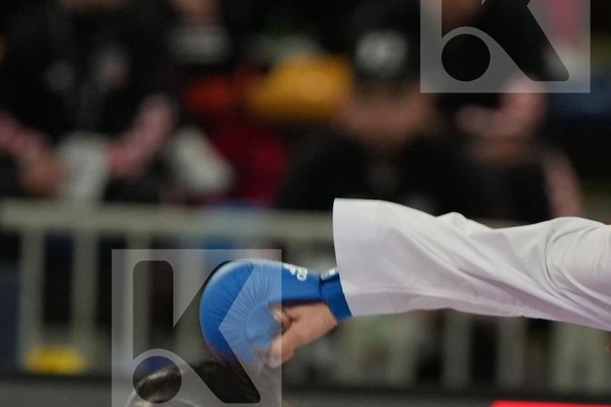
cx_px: 505
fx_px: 13658
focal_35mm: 805
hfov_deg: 2.6
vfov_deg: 1.7
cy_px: 332
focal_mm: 200
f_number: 2.8
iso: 1600
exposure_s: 1/1000
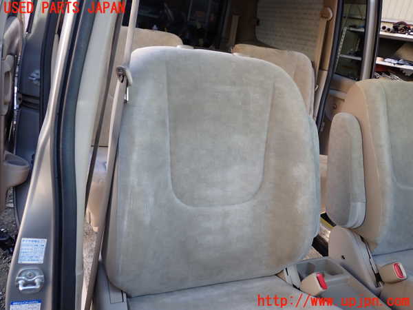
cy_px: 155
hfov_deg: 60.0
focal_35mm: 30
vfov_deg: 46.8
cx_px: 206
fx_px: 358
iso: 100
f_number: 2.3
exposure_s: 1/100
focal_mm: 5.4
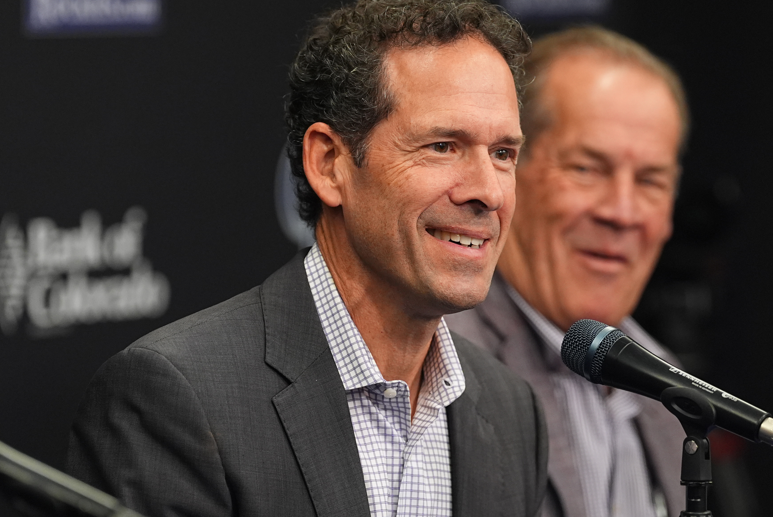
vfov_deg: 5.1
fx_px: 5845
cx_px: 412
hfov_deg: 7.6
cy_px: 244
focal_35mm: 272
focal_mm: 160
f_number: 3.2
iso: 2000
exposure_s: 1/500
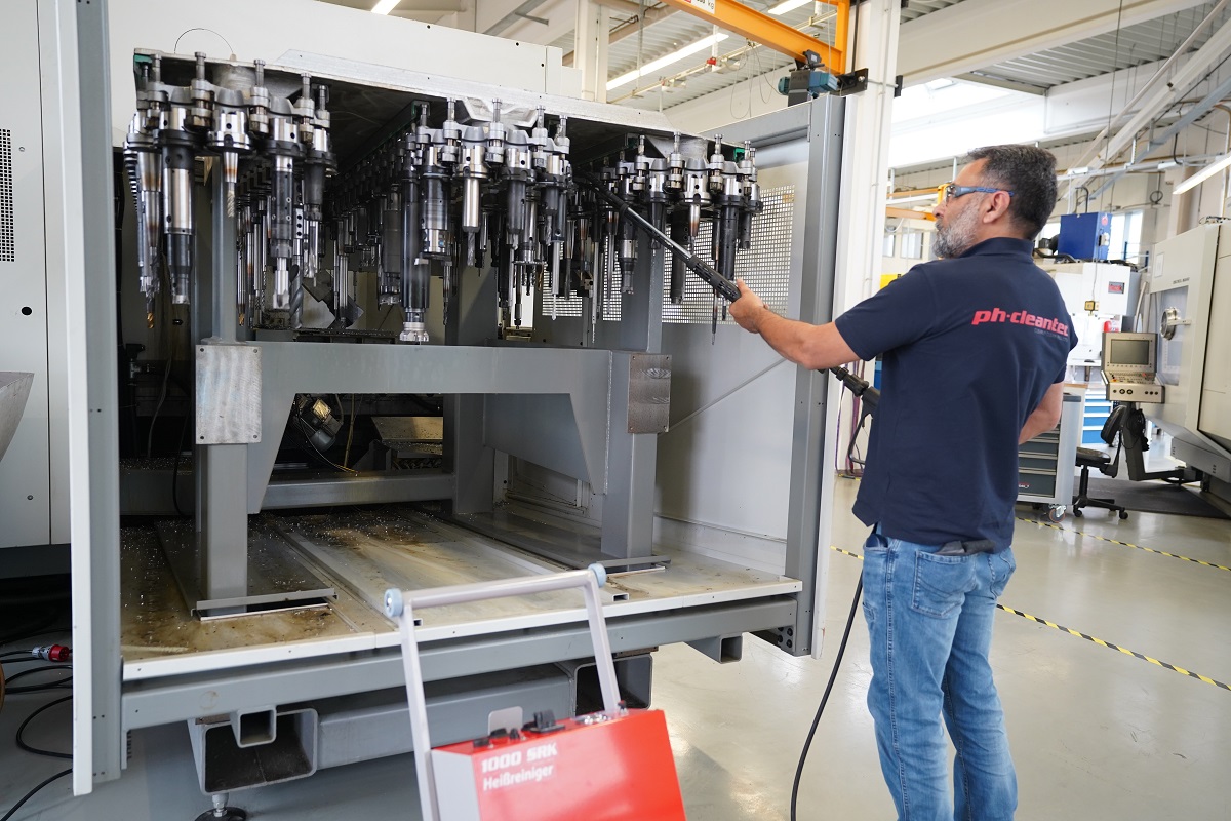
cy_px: 410
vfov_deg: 47.9
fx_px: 923
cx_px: 616
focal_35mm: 27
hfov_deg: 67.4
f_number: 2.8
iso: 1600
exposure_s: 1/160
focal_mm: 27
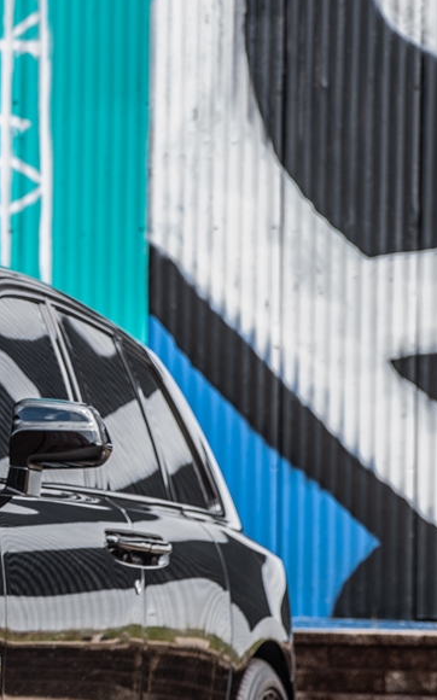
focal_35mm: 189
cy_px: 488
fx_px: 3605
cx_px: -310
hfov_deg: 6.8
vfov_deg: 11.1
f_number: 2.8
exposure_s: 1/100
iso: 64
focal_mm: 56
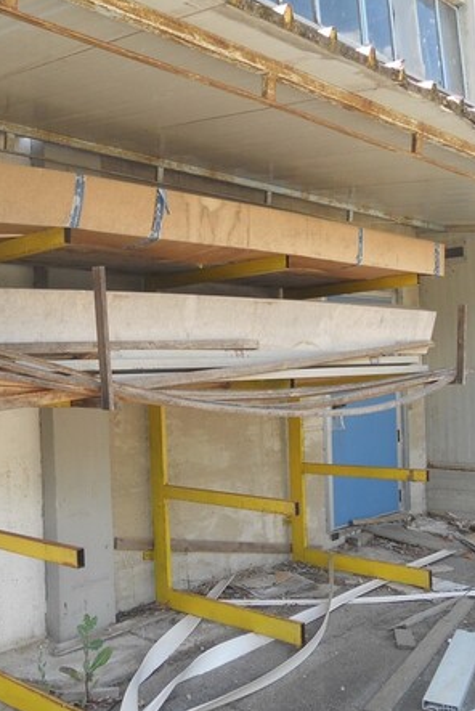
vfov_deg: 50.7
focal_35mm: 38
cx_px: 116
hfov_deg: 34.3
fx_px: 751
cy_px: 358
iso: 80
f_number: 3.2
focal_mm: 4.9
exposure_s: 1/200
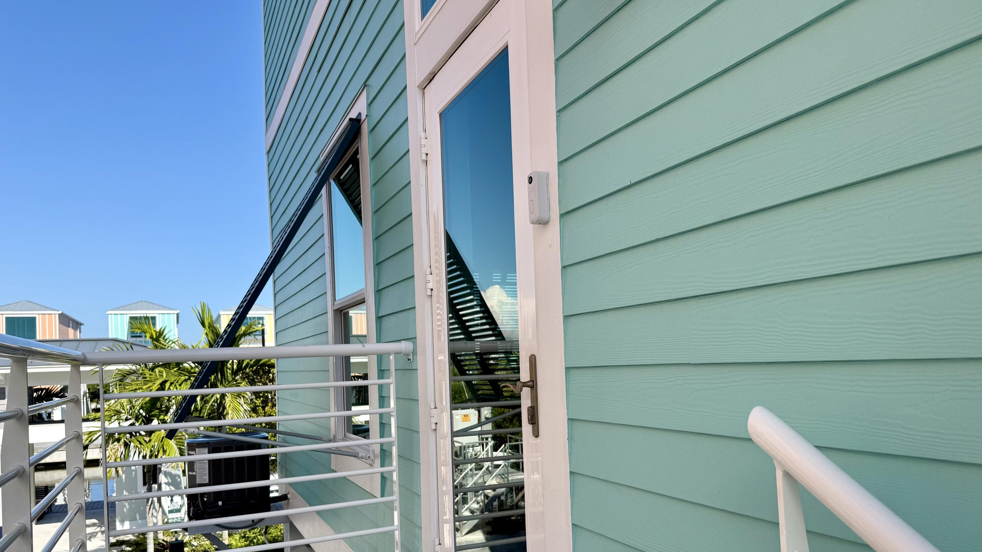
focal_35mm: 27
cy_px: 353
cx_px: 488
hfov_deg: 69.9
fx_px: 703
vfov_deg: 42.5
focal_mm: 6.76
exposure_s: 1/3953
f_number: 1.78
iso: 80
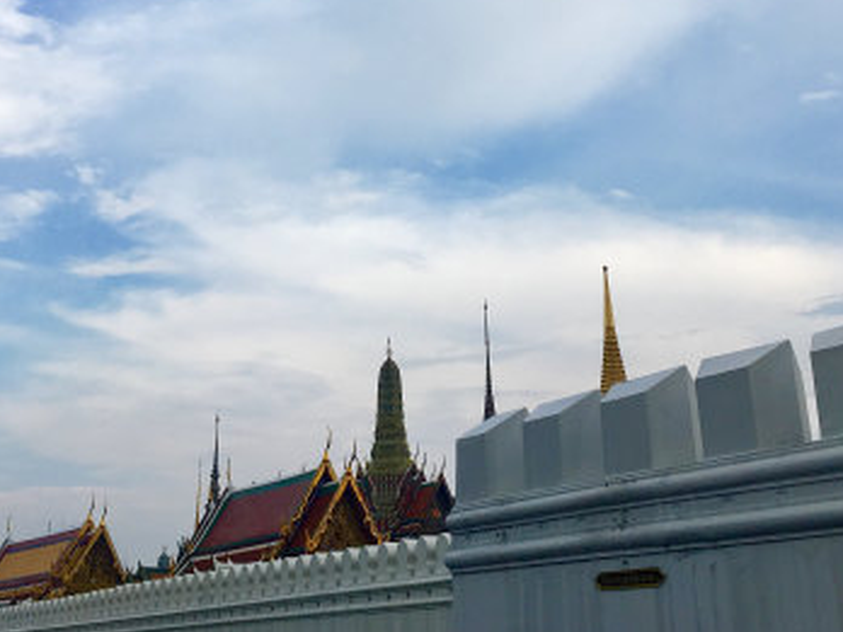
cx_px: 431
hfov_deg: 37.5
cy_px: 113
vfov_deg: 27.9
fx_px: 1242
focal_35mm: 51
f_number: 2.2
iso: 25
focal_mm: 4.15
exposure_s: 1/1131
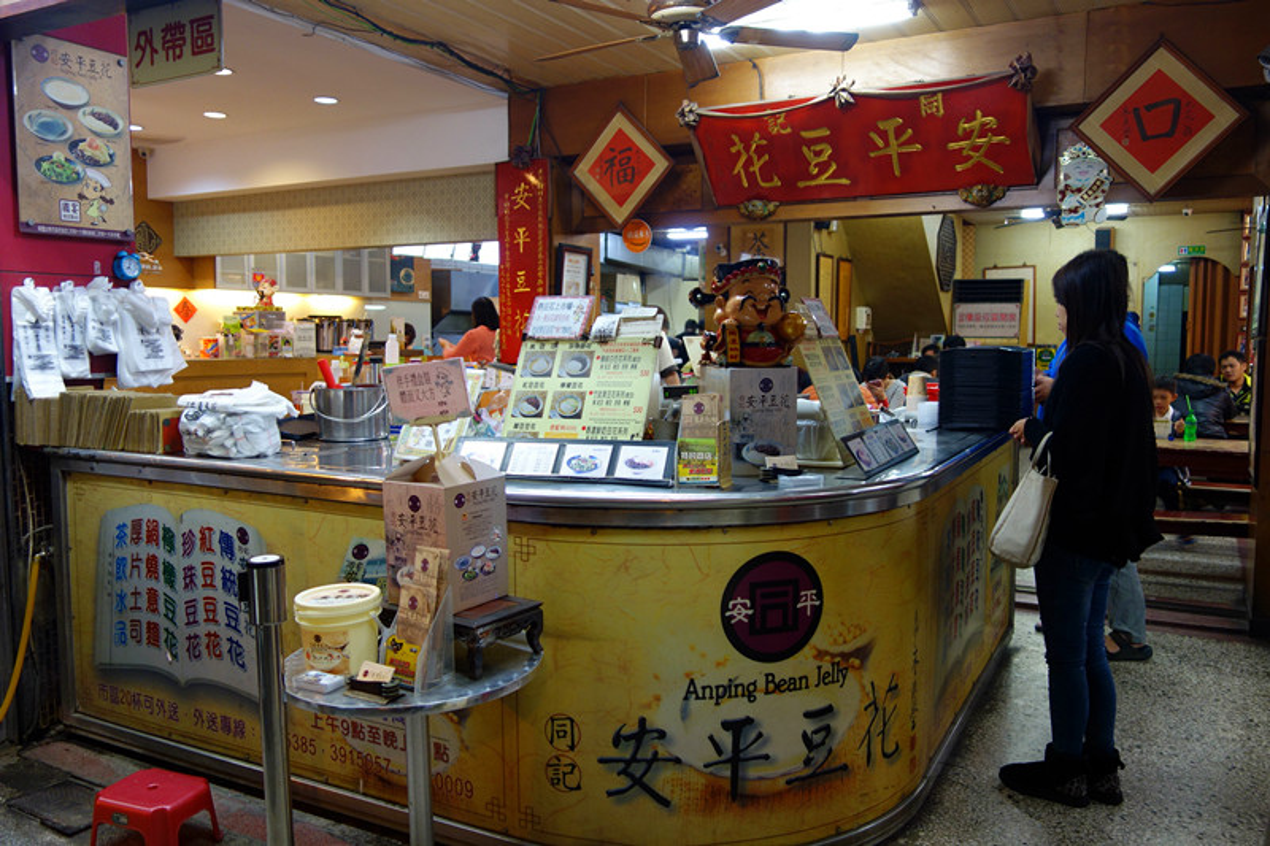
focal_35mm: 28
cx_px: 635
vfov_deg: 46.4
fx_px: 988
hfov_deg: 65.5
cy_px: 423
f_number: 1.8
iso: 160
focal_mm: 10.4
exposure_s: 1/30
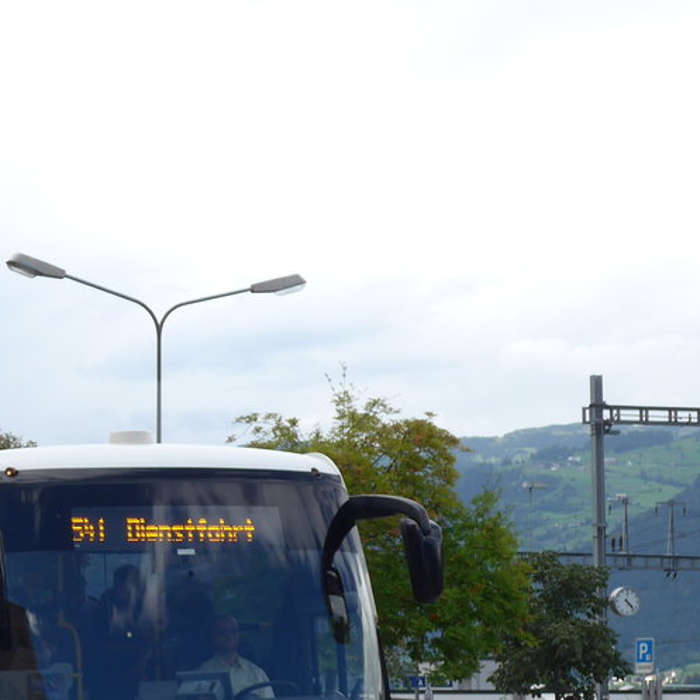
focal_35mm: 111
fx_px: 2540
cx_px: 99
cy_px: 587
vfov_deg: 15.6
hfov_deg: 15.5
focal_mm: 10.7
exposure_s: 1/500
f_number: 3.3
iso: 80
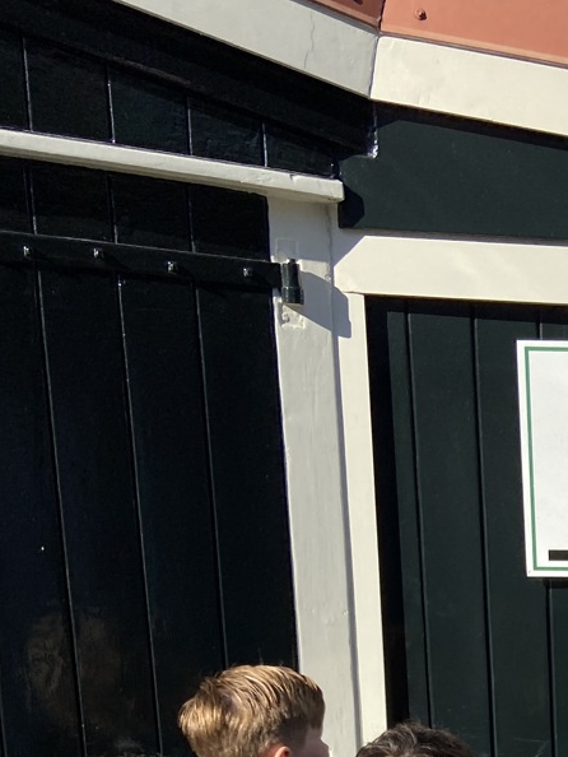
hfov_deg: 19.4
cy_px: 946
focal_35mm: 70
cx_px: 746
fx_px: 1530
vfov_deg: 24.7
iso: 32
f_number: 1.8
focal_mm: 4.25
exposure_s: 1/3040
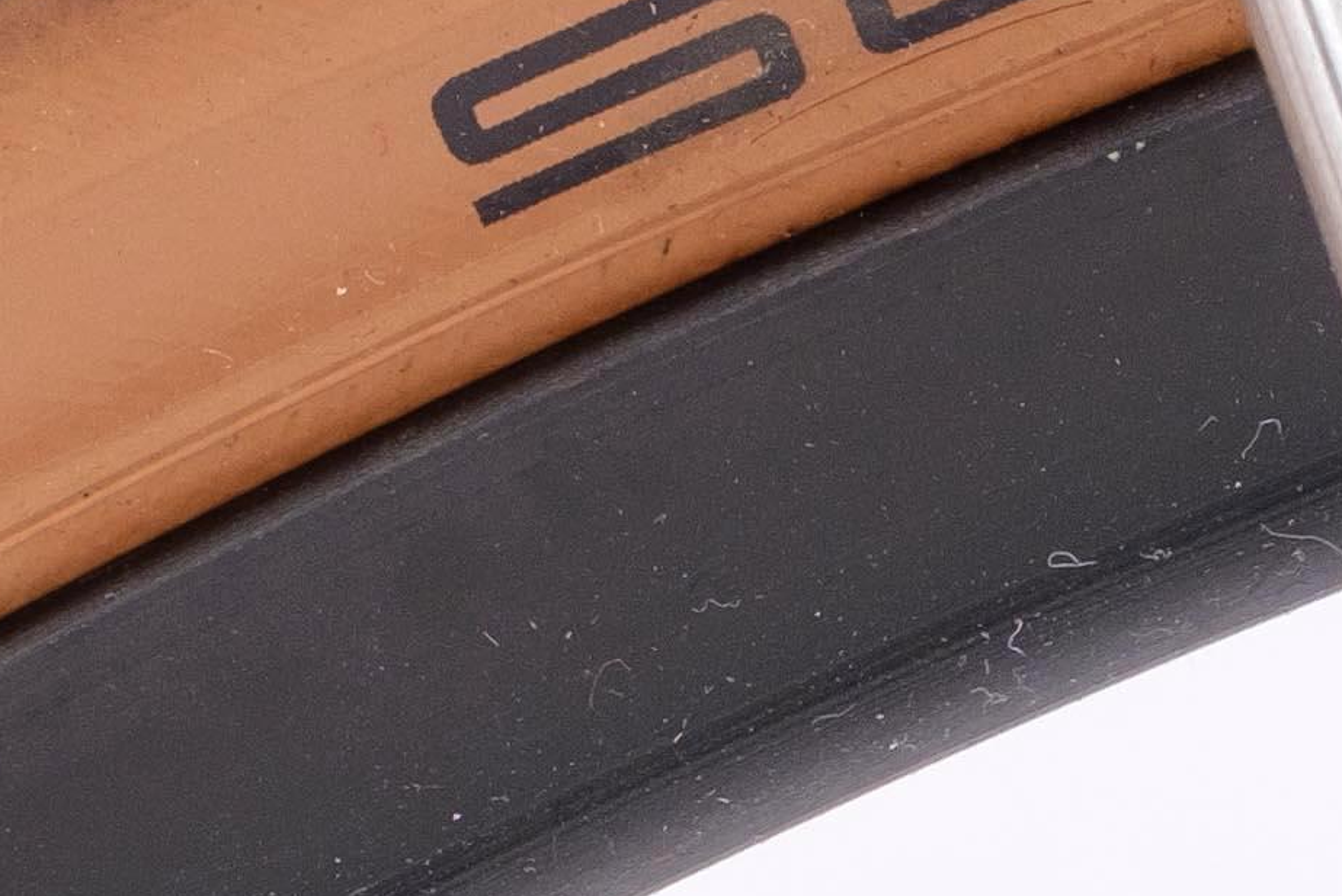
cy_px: -1575
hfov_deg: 4.5
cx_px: -1559
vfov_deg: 3.0
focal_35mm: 446
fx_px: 16630
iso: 160
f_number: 11
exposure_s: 1/125
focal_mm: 44.1
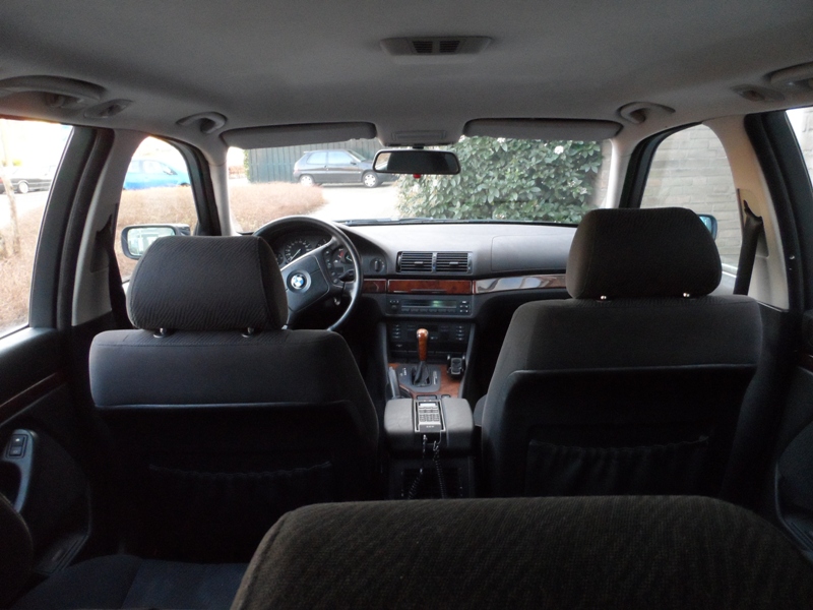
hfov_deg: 71.6
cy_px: 305
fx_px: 564
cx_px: 406
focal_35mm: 24
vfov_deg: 56.8
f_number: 3.2
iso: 480
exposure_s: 1/30
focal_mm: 4
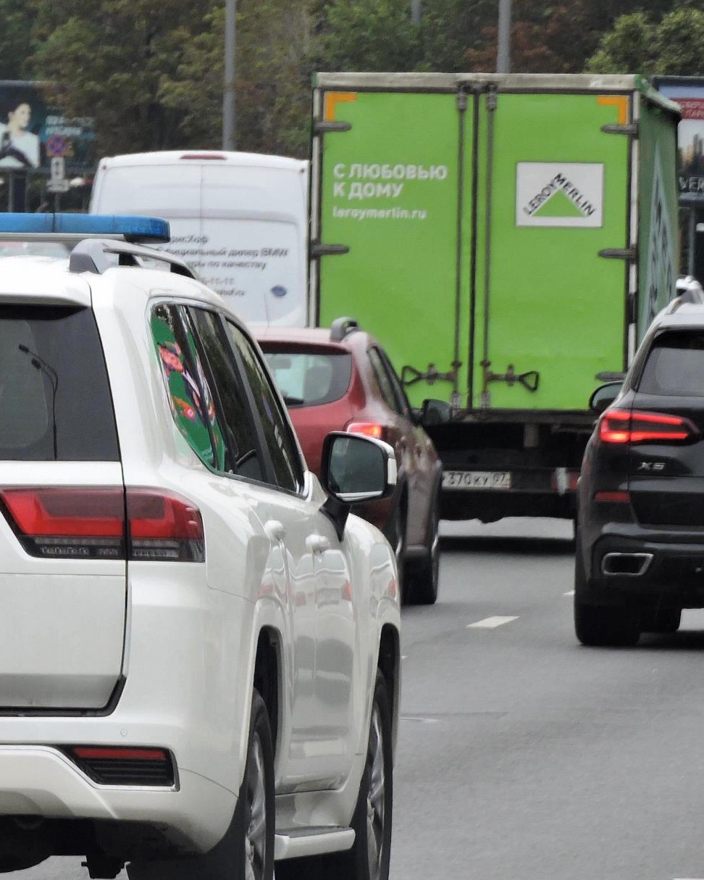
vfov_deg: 4.5
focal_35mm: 434
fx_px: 11298
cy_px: 514
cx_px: -12
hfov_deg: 3.6
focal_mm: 48.4
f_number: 5.5
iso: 100
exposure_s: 1/125
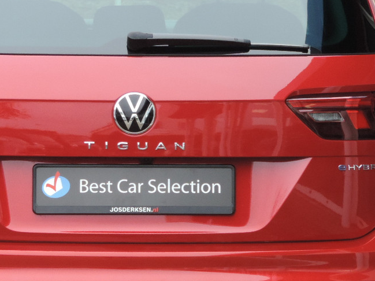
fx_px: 2404
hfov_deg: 8.9
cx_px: 137
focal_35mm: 222
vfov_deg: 6.7
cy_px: 161
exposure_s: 1/80
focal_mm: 17.8
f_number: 4.1
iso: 400
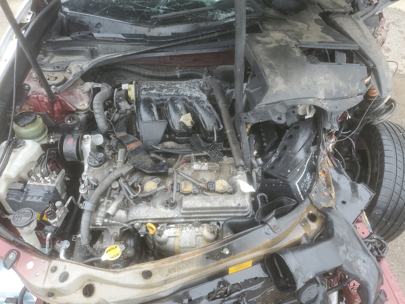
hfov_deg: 67.3
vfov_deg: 53.1
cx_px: 202
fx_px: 304
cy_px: 152
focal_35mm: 26
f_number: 1.5
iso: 50
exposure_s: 1/123
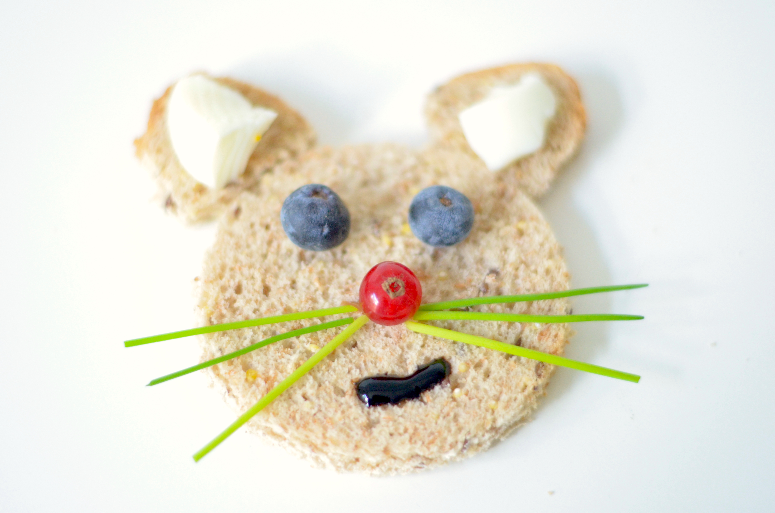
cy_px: 256
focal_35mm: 75
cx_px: 388
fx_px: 1611
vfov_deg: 18.1
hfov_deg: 27.0
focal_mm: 50
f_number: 1.8
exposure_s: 1/160
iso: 1600
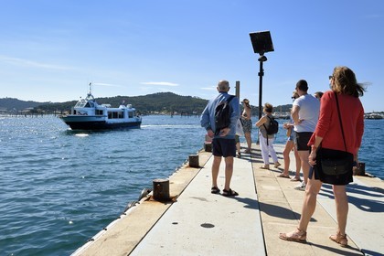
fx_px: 341
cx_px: 192
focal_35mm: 32
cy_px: 128
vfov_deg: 41.1
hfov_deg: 58.7
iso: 200
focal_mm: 32
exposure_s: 1/320
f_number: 14
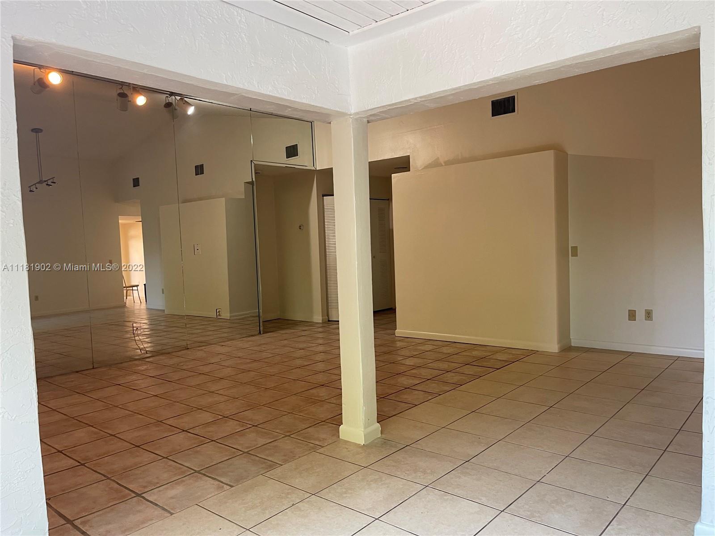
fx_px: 537
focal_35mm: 26
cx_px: 358
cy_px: 268
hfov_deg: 67.3
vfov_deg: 53.1
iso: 100
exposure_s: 1/60
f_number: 1.6
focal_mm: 5.1
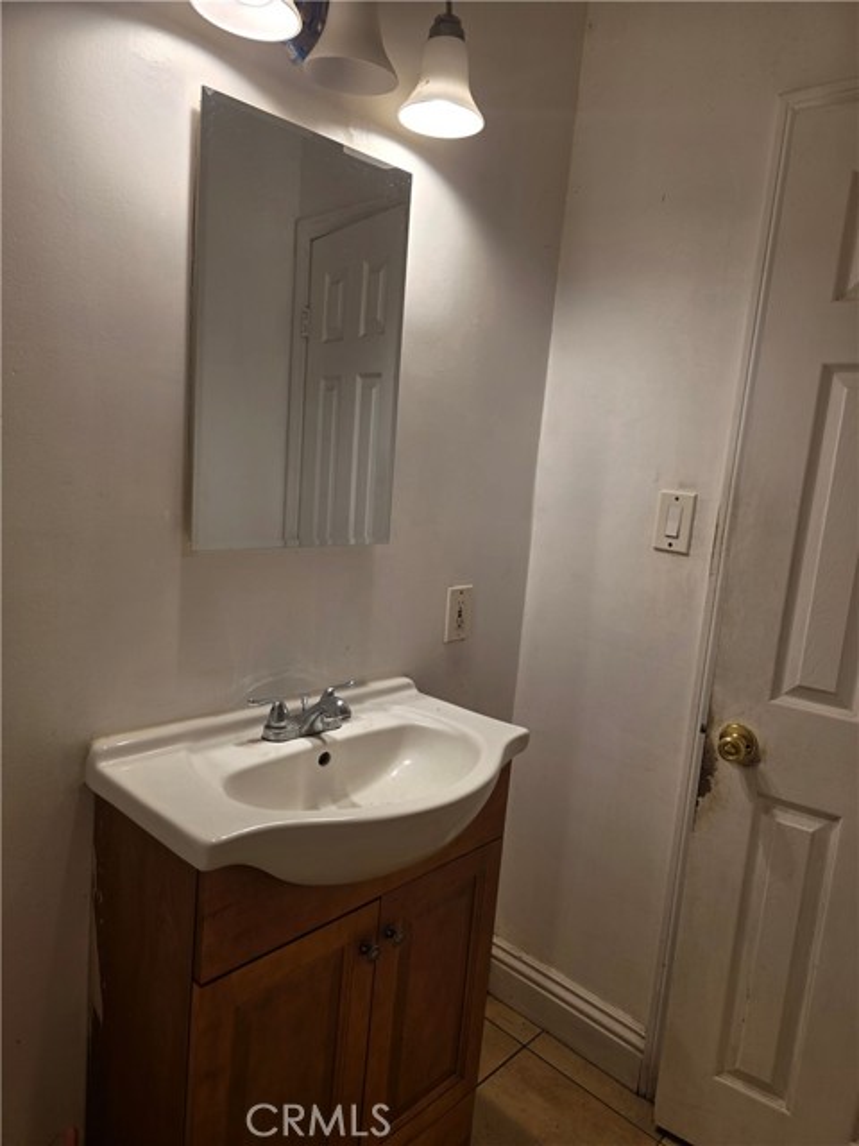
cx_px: 430
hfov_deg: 58.9
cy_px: 573
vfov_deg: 73.9
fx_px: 761
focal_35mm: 23
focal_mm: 6.3
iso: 64
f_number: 1.7
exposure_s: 1/120
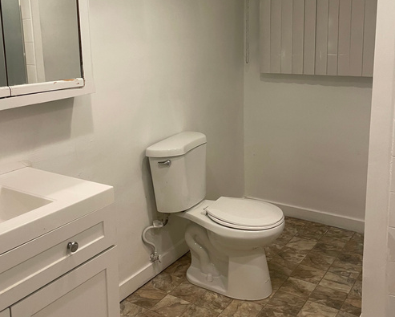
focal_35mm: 38
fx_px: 445
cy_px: 110
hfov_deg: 47.9
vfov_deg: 38.8
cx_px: 194
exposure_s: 1/60
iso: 125
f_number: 1.6
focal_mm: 5.1
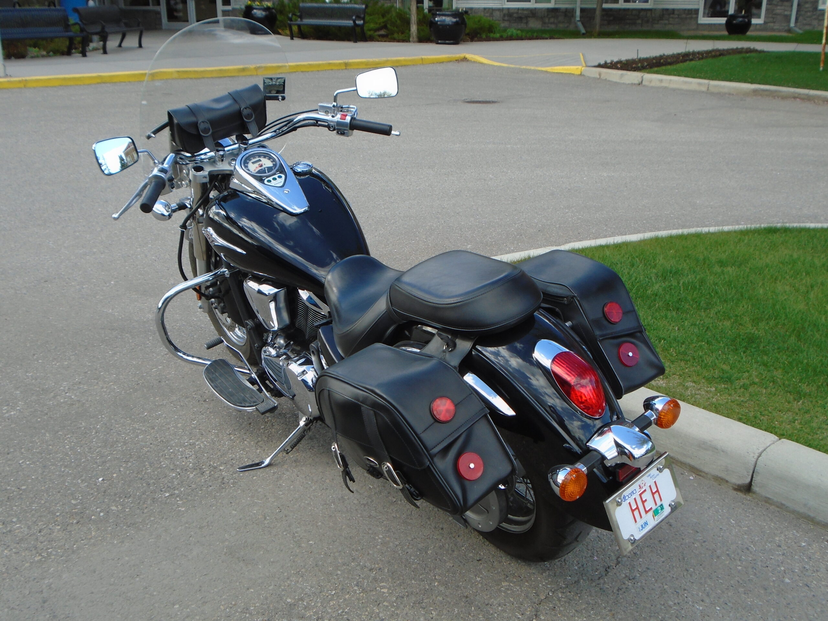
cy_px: 310
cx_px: 414
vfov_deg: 39.7
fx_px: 861
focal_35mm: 36
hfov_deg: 51.4
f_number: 3.8
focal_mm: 6.4
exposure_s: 1/200
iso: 100
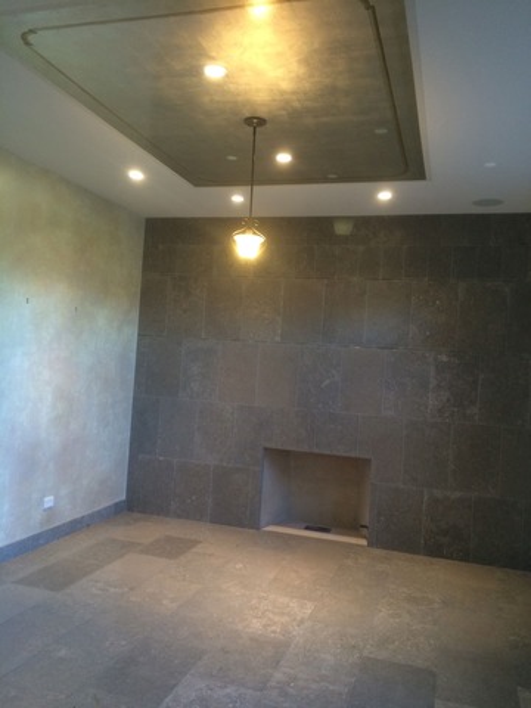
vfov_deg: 61.7
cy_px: 354
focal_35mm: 29
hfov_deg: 48.2
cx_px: 266
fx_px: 593
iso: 125
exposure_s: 1/30
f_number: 2.2
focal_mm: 4.15
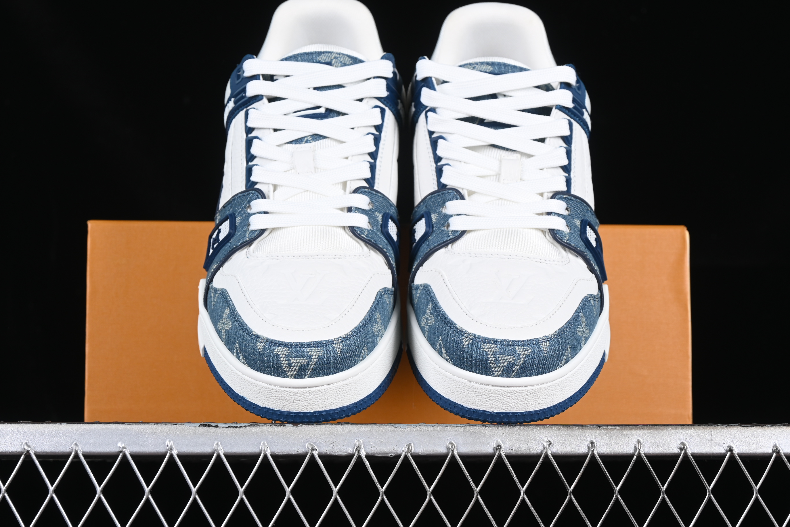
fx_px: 1668
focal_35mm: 76
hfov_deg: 26.6
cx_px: 392
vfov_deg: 18.0
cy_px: 263
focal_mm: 50
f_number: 7.1
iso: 160
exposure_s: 1/60
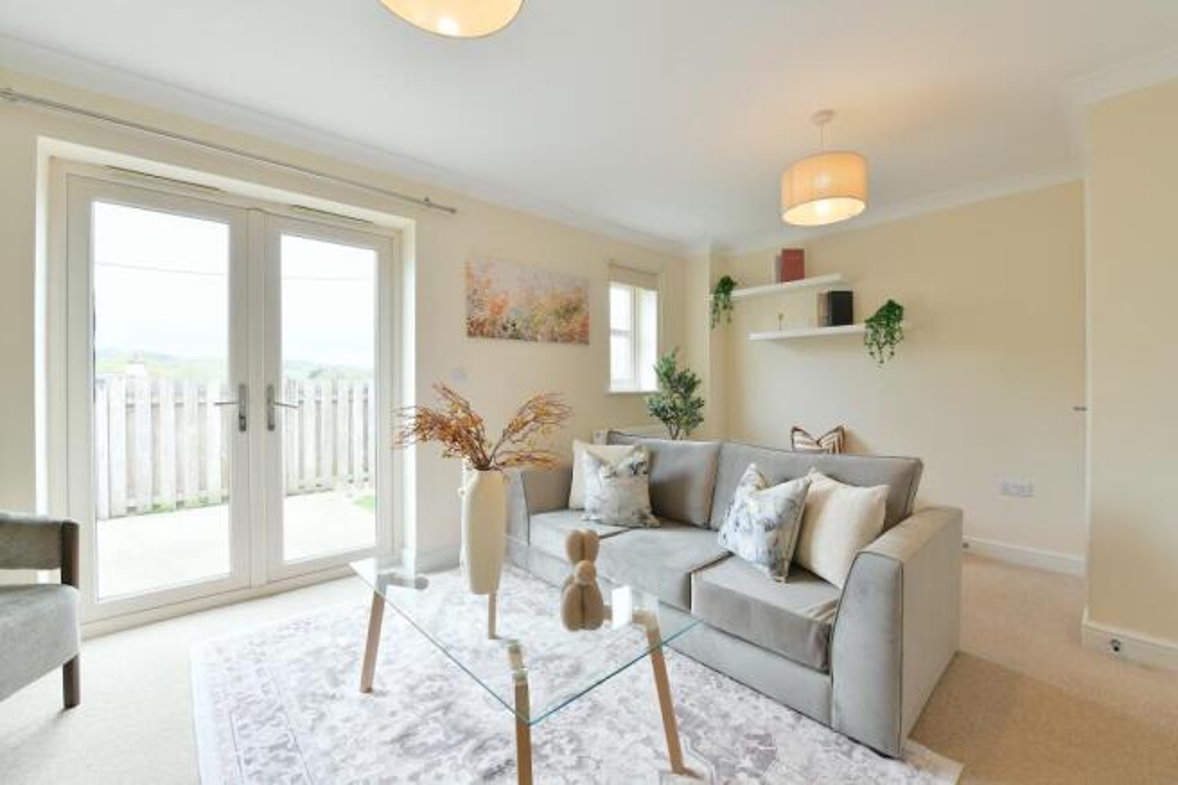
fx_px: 458
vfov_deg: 81.2
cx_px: 589
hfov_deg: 104.3
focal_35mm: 14
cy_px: 392
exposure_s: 1/15
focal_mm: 14
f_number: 10
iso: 160
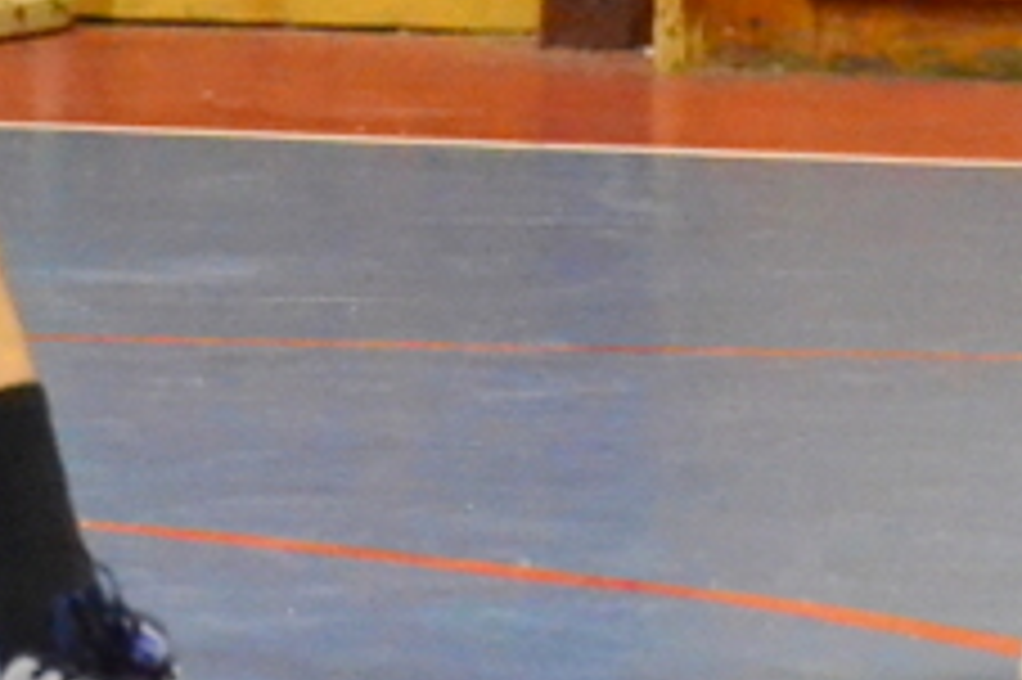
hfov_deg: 2.1
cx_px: -176
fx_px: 27431
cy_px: -975
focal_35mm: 967
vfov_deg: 1.4
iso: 6400
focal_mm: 122
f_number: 5
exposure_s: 1/640
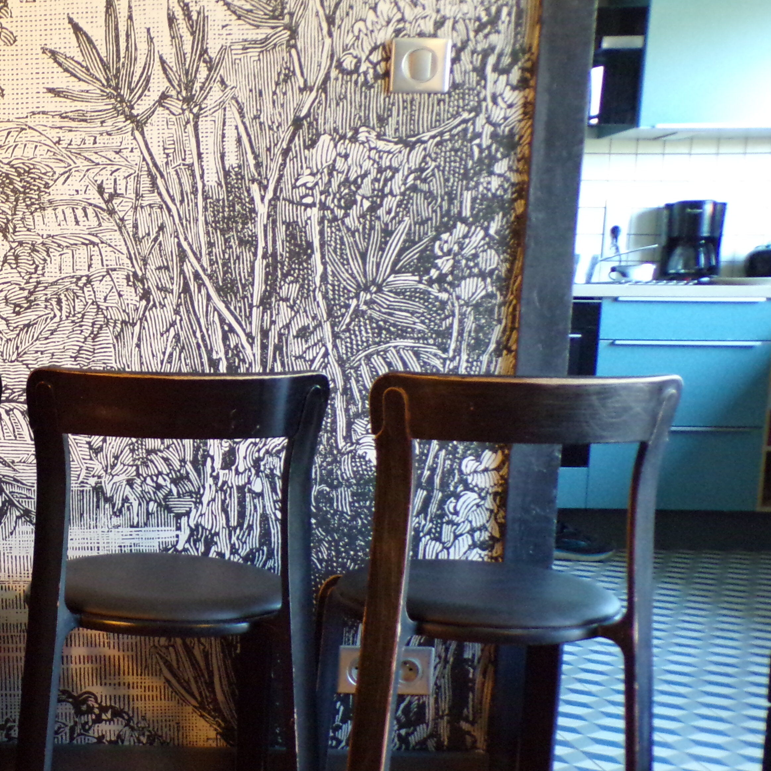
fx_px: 1411
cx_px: 16
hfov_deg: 28.8
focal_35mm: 56
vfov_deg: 30.3
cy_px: 516
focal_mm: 5.8
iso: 398
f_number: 3.2
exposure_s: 1/17
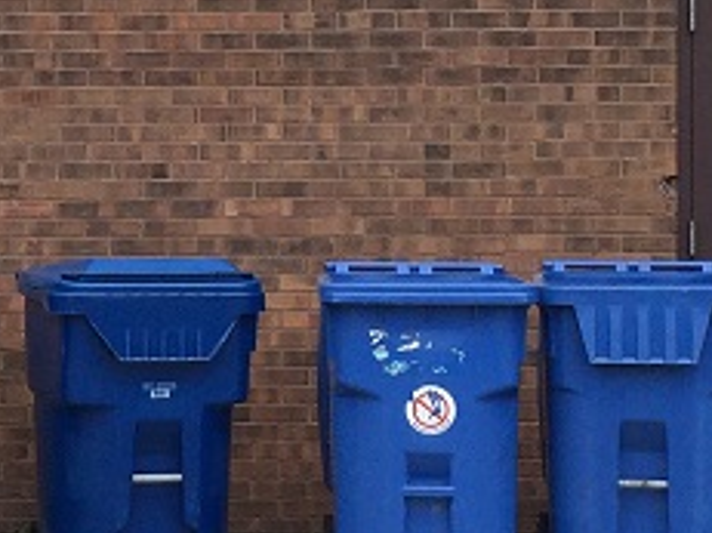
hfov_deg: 15.7
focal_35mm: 123
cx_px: 12
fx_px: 2529
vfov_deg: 12.0
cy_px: 189
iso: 32
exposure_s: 1/1368
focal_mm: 4.15
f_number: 2.2
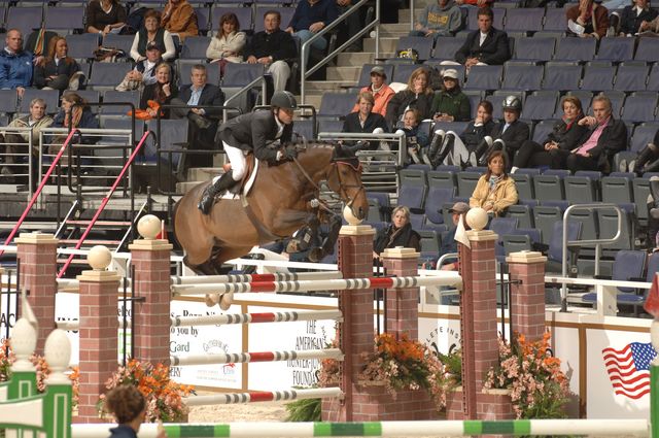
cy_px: 219
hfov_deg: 6.9
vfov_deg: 4.6
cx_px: 330
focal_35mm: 300
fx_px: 5485
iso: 320
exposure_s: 1/250
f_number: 5.6
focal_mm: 200
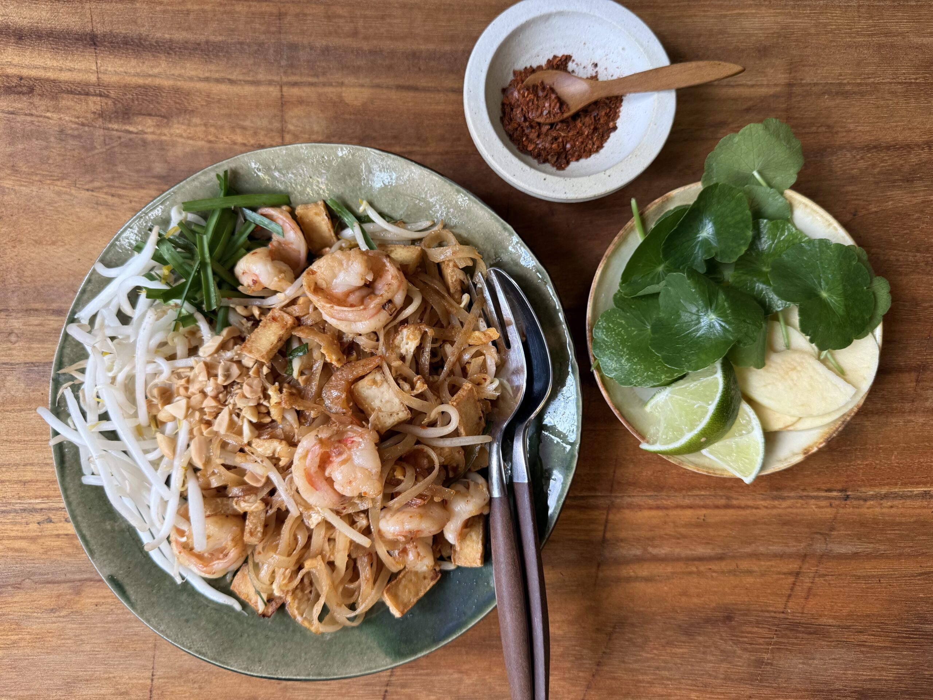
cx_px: 466
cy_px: 350
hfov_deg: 71.6
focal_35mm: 24
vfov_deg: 56.8
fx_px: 647
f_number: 1.78
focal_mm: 6.76
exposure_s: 1/143
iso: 64
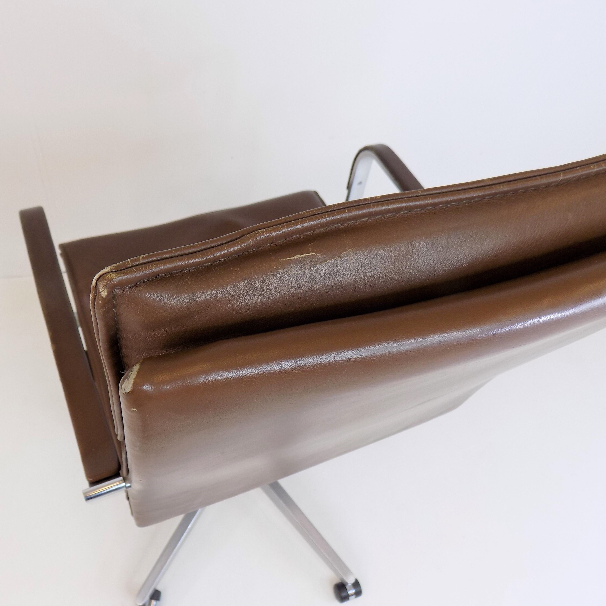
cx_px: 255
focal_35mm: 28
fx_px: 555
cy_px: 304
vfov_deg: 57.3
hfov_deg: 57.0
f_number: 3.1
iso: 80
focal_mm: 4
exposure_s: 1/40
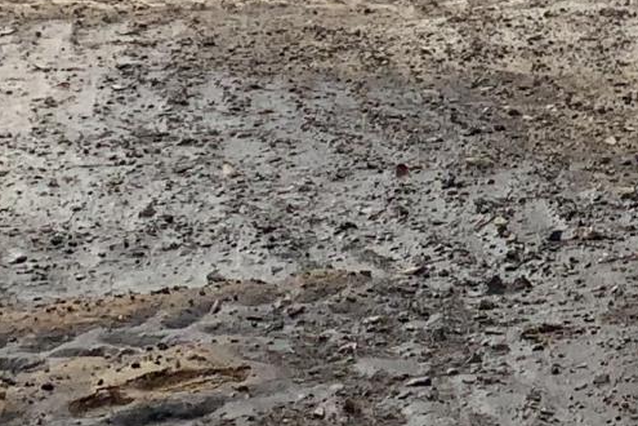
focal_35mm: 164
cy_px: -608
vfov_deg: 7.8
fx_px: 2906
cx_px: 960
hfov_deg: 12.0
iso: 25
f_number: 1.8
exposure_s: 1/4464
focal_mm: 4.25
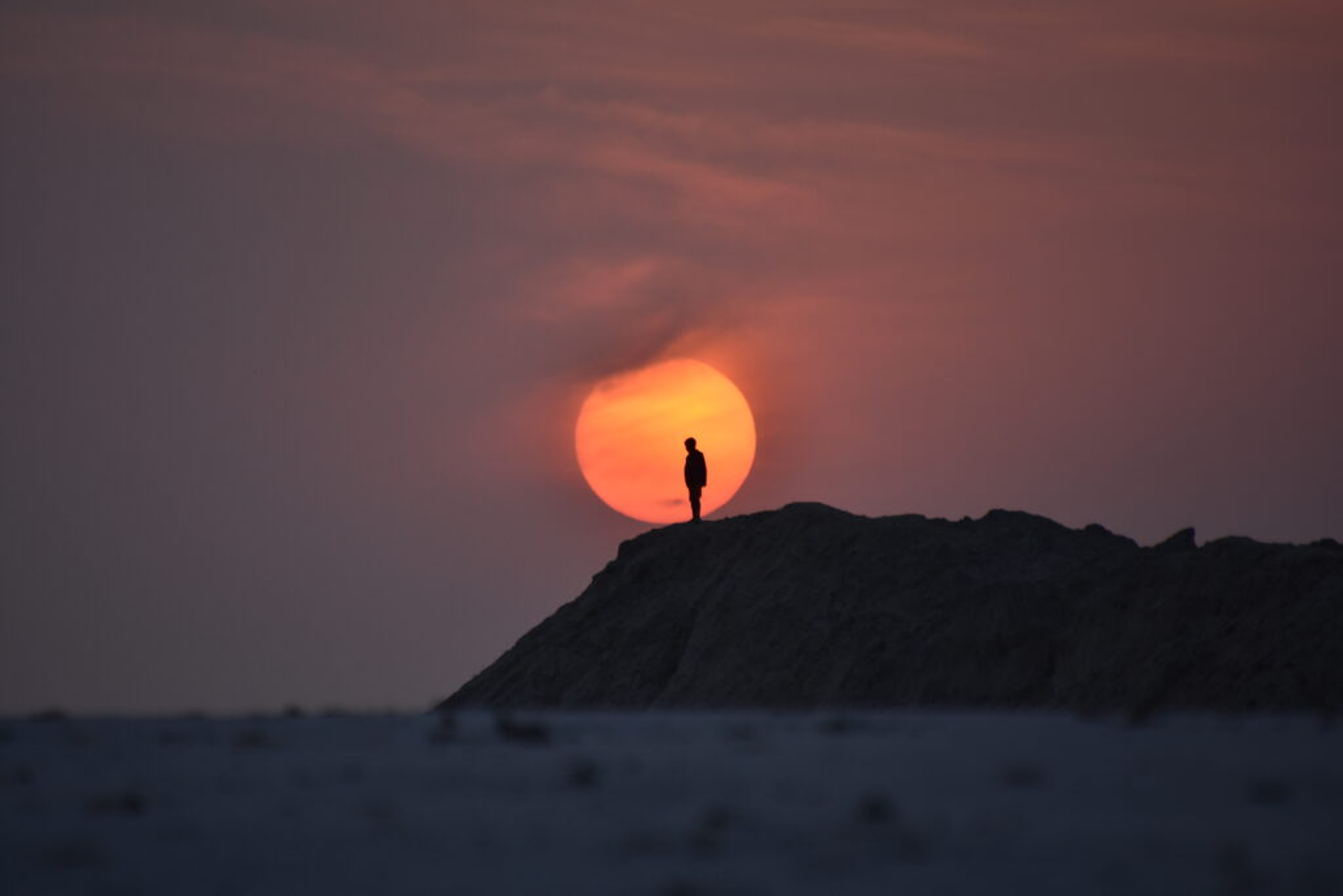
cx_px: 672
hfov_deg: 3.9
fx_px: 19587
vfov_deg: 2.6
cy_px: 448
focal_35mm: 525
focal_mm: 350
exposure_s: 1/250
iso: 200
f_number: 6.3
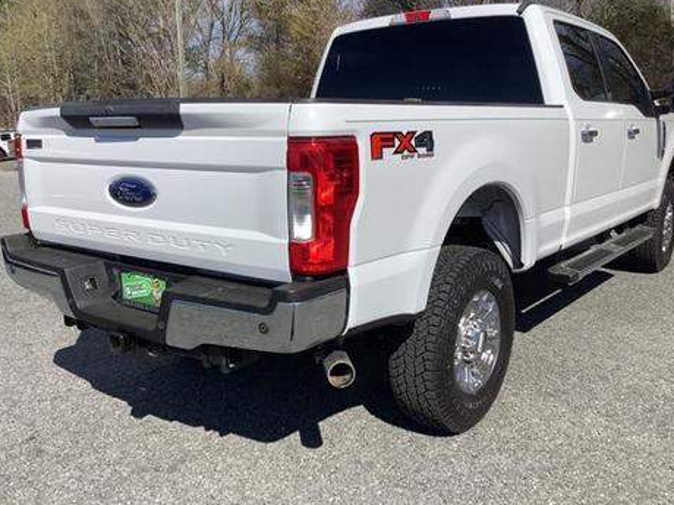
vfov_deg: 41.8
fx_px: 662
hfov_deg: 53.9
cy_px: 258
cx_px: 316
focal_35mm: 34
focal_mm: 3.3
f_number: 2.4
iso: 25
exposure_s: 1/2469
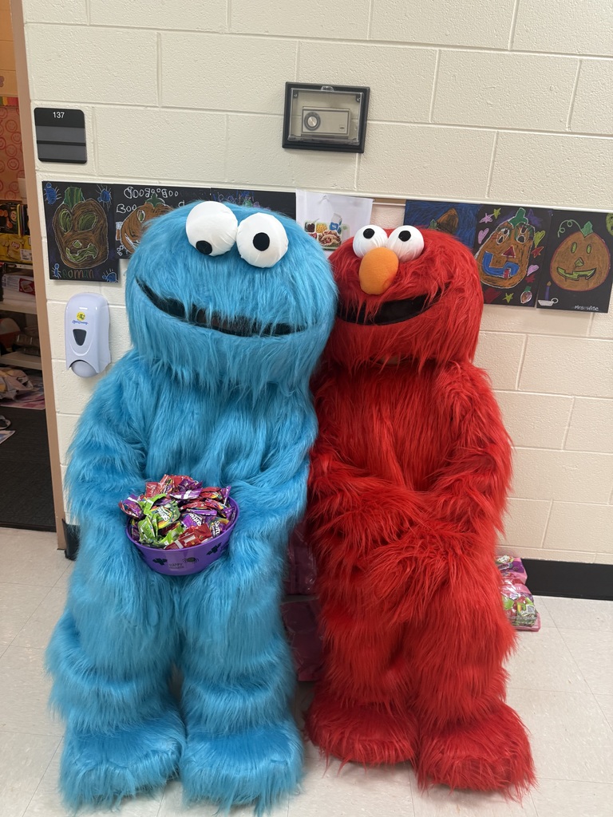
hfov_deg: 56.8
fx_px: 567
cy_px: 408
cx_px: 306
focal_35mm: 24
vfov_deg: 71.6
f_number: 1.78
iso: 160
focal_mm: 6.76
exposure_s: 1/60
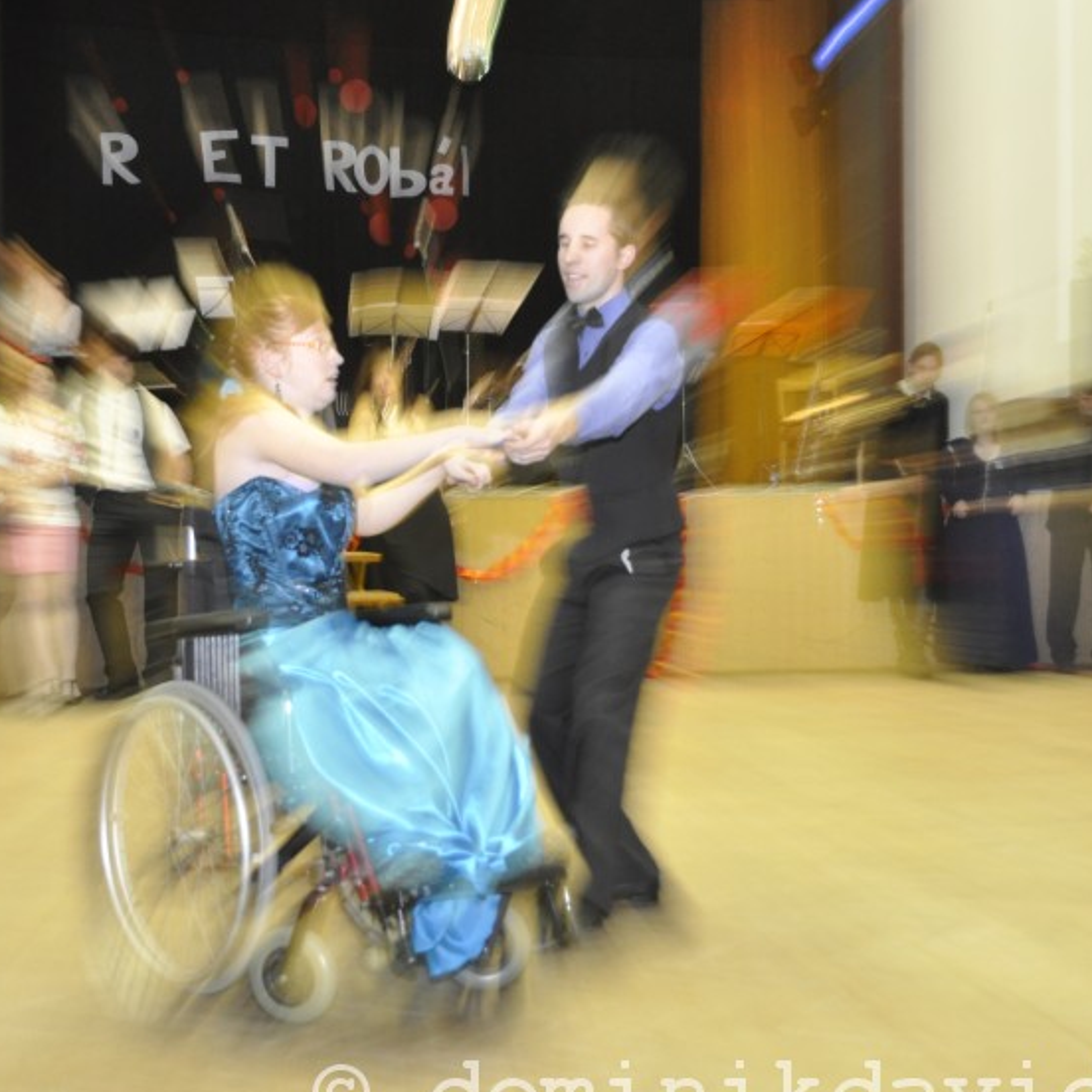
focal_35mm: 79
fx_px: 2820
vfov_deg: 21.9
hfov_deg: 21.9
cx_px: 453
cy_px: 560
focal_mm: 38
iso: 1000
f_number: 4.8
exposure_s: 1/15
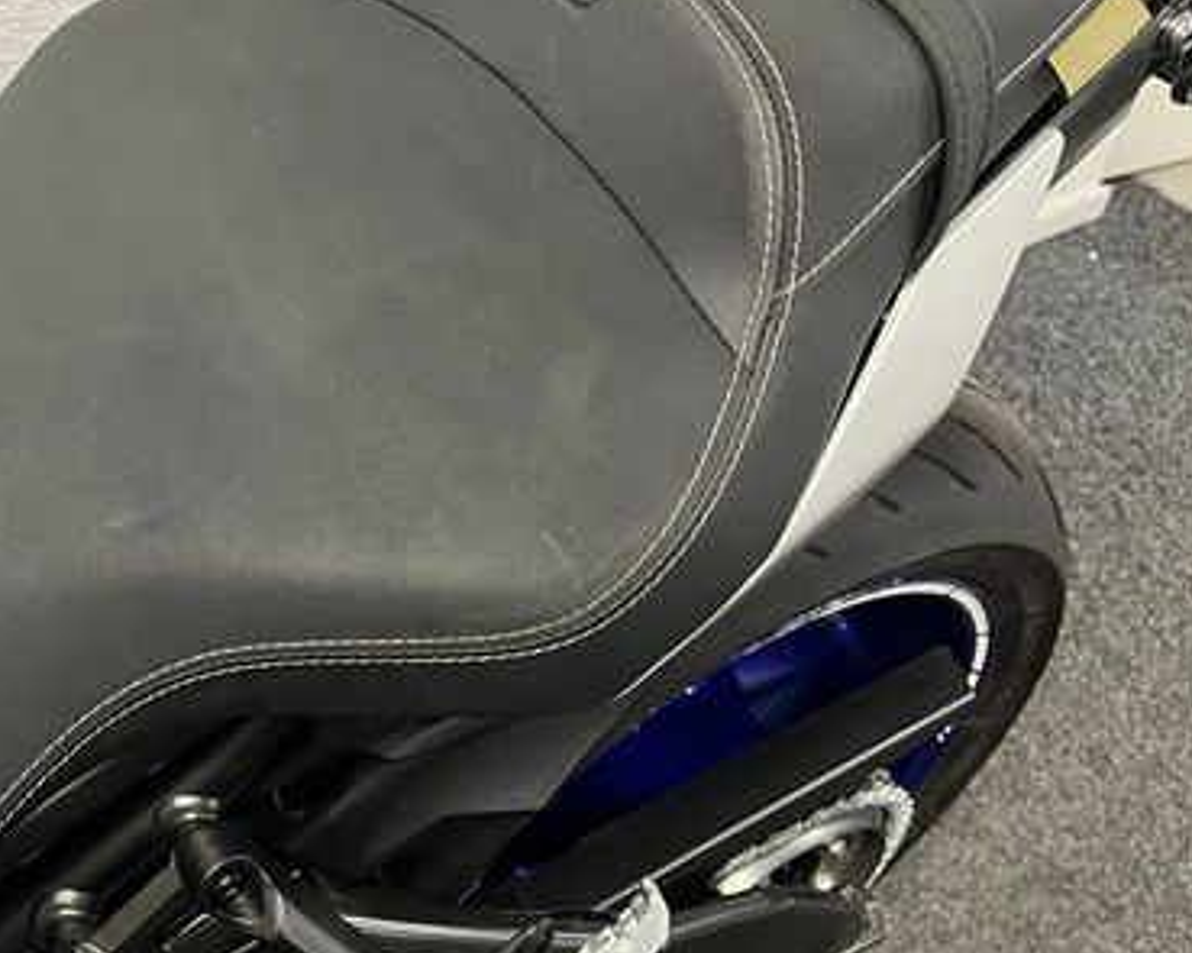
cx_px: 200
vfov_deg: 33.9
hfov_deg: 39.9
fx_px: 1552
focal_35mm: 44
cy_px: 346
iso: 200
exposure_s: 1/50
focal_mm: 5.1
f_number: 1.6
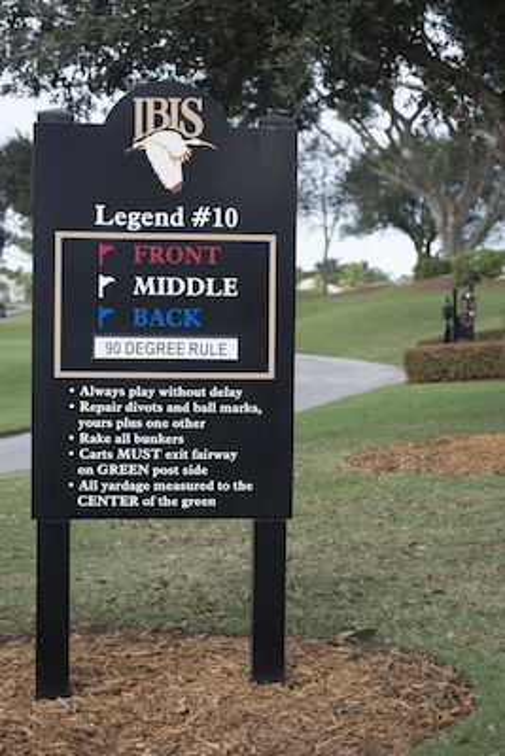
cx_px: 252
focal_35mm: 66
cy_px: 378
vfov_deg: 30.5
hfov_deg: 20.6
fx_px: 1387
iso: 100
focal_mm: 44
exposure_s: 1/160
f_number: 6.3
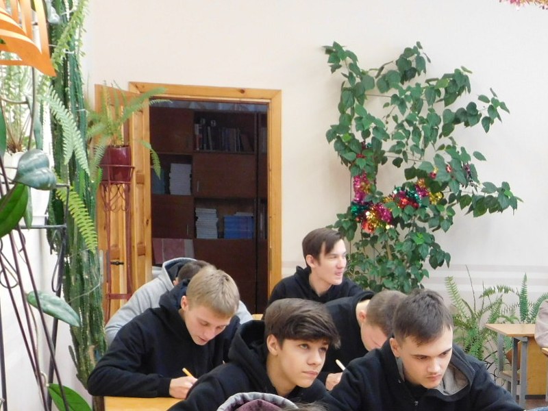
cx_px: 274
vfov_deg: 39.7
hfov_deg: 51.4
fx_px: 570
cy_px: 206
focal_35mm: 36
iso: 400
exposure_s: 1/30
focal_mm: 6.3
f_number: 3.5
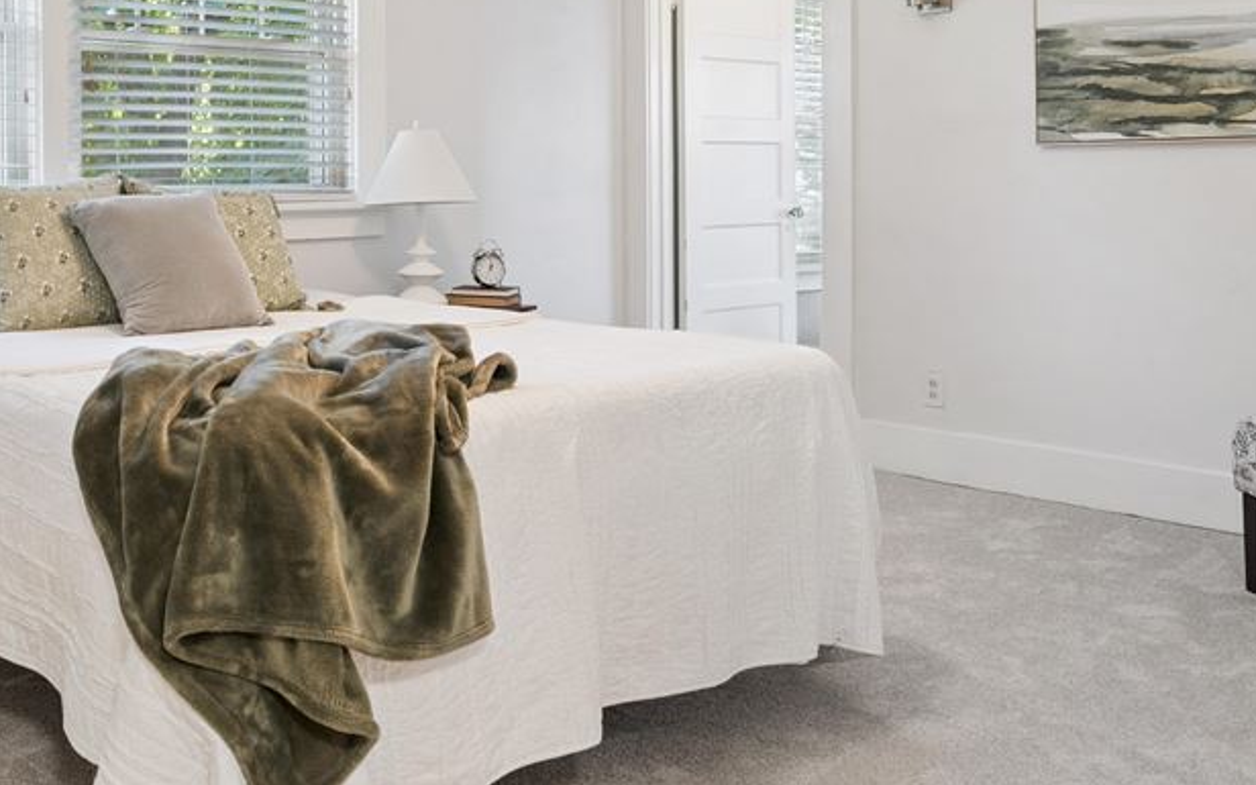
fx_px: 1232
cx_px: 322
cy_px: 158
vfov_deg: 34.3
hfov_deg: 51.8
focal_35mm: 36
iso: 400
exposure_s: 1/10
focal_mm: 17
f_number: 9
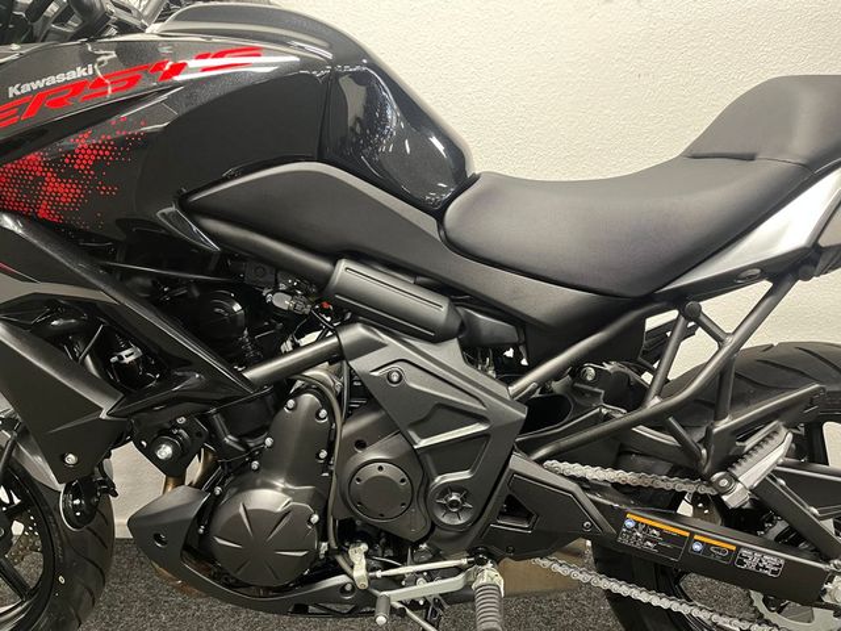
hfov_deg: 67.3
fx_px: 632
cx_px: 420
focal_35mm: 26
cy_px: 316
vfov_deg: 53.1
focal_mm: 5.1
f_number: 1.6
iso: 400
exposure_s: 1/33
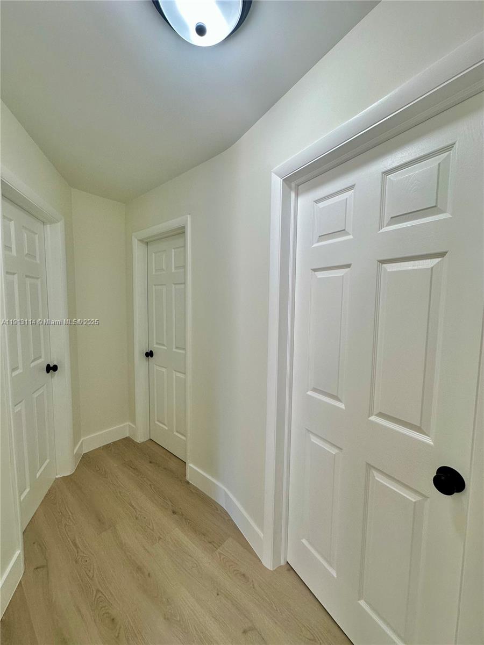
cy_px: 322
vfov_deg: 102.1
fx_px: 261
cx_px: 242
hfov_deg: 85.7
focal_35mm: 14
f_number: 2.2
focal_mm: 2.22
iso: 100
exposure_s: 1/120
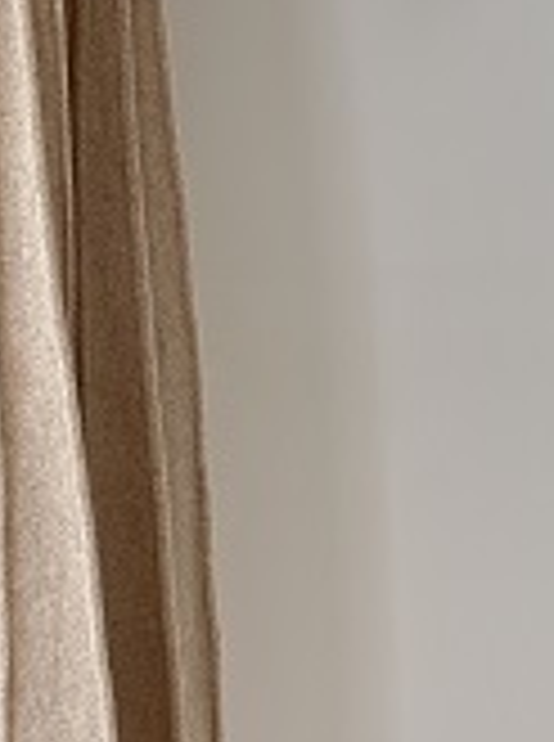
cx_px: -158
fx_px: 3749
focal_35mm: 175
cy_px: -265
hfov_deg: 8.3
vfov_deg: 11.0
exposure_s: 1/103
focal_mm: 6.86
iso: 125
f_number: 1.78
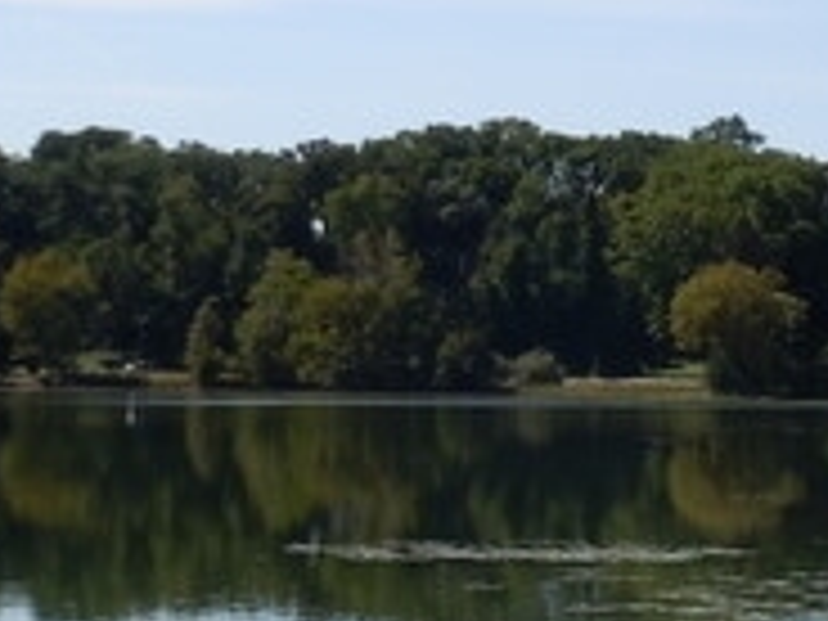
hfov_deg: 11.6
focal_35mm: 170
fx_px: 4066
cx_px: 616
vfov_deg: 8.7
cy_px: 554
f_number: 4.3
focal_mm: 6.9
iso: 100
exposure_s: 1/1000
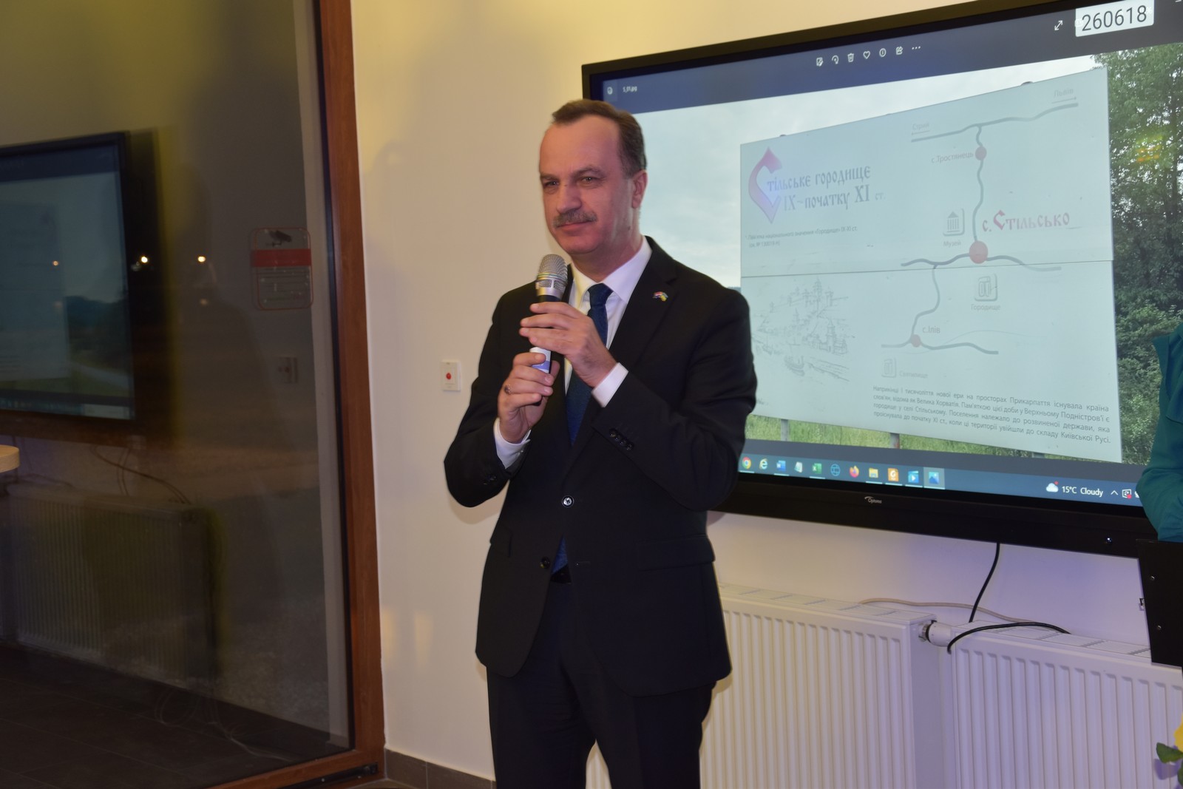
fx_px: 1873
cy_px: 394
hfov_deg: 35.1
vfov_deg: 23.8
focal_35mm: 57
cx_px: 592
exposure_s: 1/20
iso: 400
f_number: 4.5
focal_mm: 38
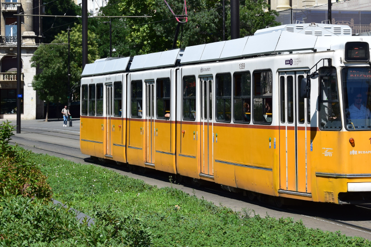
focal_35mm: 120
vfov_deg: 11.4
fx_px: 1237
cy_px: 46
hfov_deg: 17.0
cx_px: 264
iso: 200
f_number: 6.3
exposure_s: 1/1000
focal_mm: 48
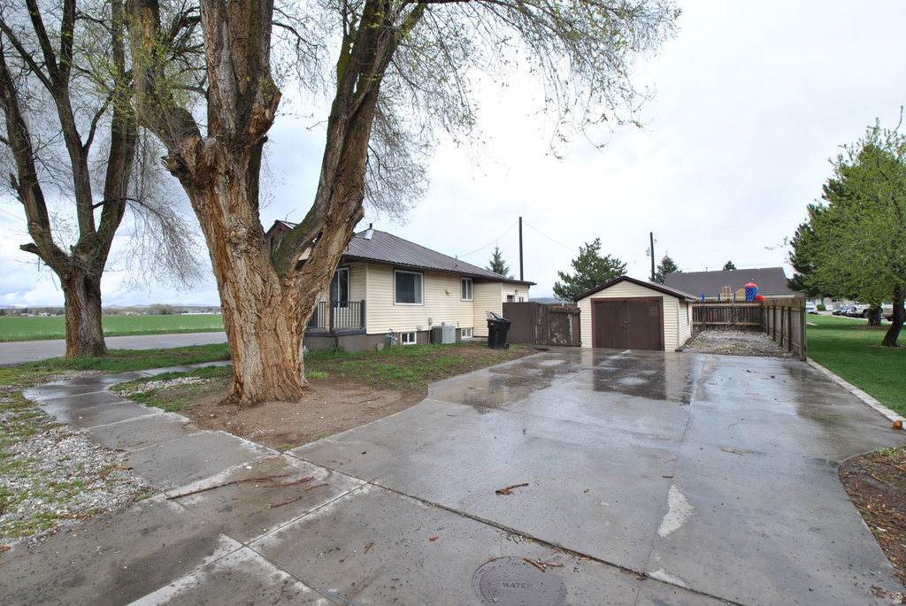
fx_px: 378
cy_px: 303
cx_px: 453
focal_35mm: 15
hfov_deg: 100.3
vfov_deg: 77.5
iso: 100
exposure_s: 1/200
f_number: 7.1
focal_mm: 10
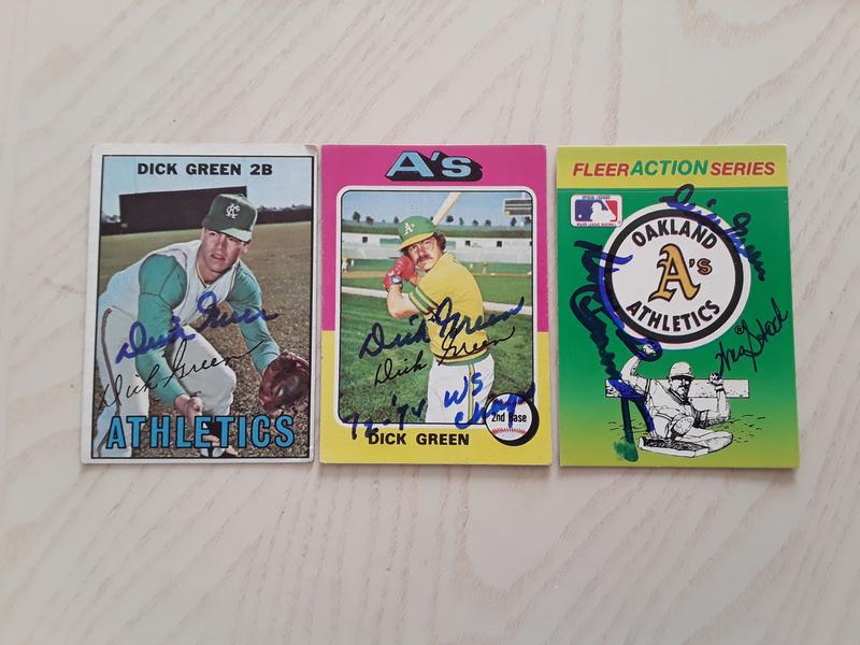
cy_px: 322
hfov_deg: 65.3
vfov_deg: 51.4
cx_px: 430
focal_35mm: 27
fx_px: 671
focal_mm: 2.91
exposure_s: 1/30
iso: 80
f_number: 1.9
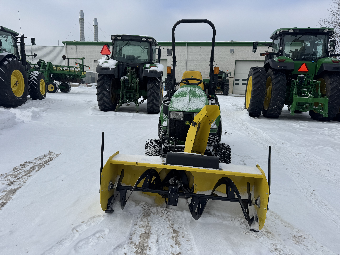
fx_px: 236
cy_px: 128
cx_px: 170
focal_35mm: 24
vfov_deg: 56.8
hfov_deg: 71.6
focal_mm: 6.76
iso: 80
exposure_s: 1/5348
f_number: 1.78
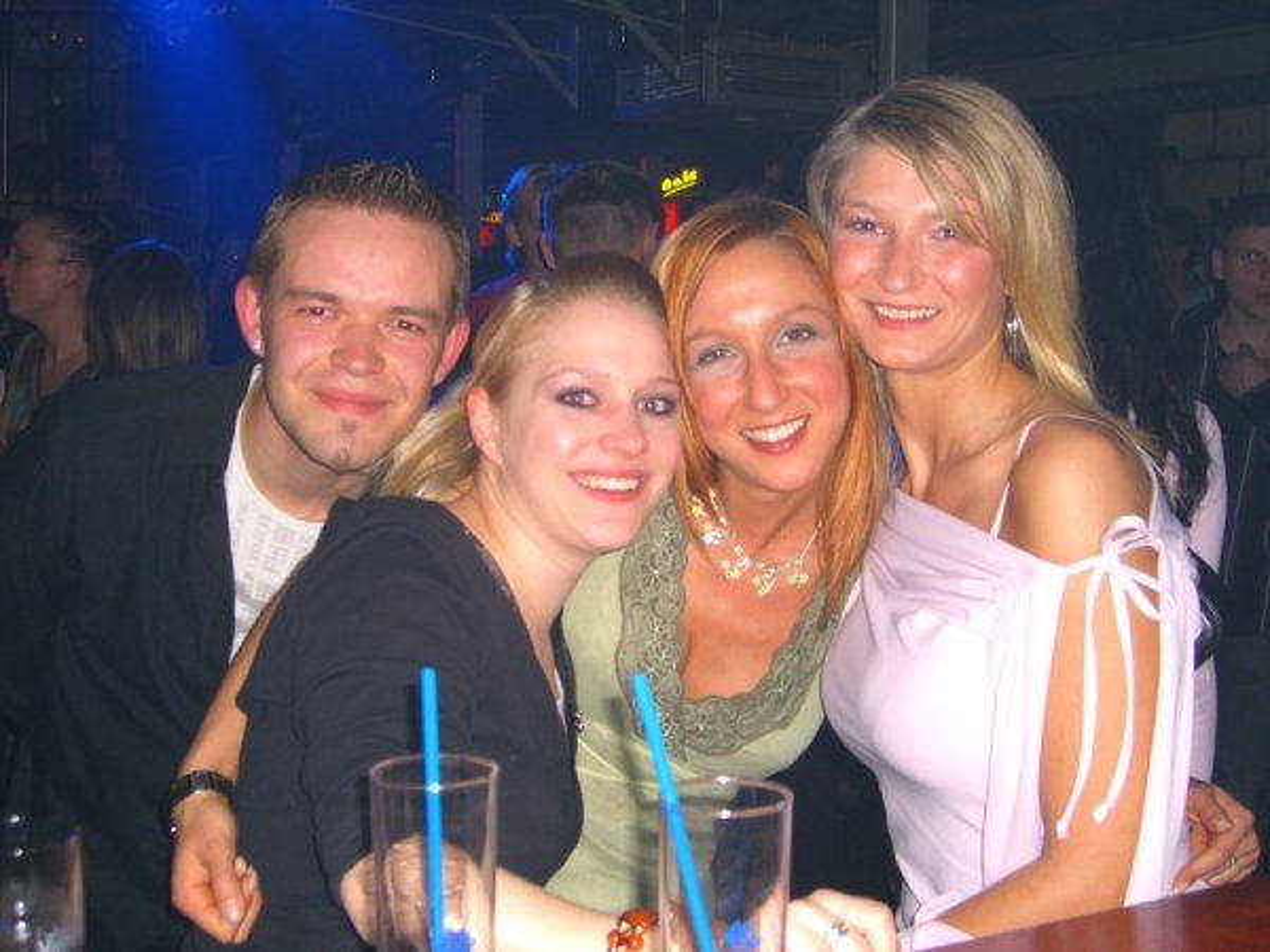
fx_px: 1688
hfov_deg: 41.2
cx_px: 635
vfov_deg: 31.5
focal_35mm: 46
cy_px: 476
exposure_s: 1/60
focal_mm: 9.5
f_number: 3.1
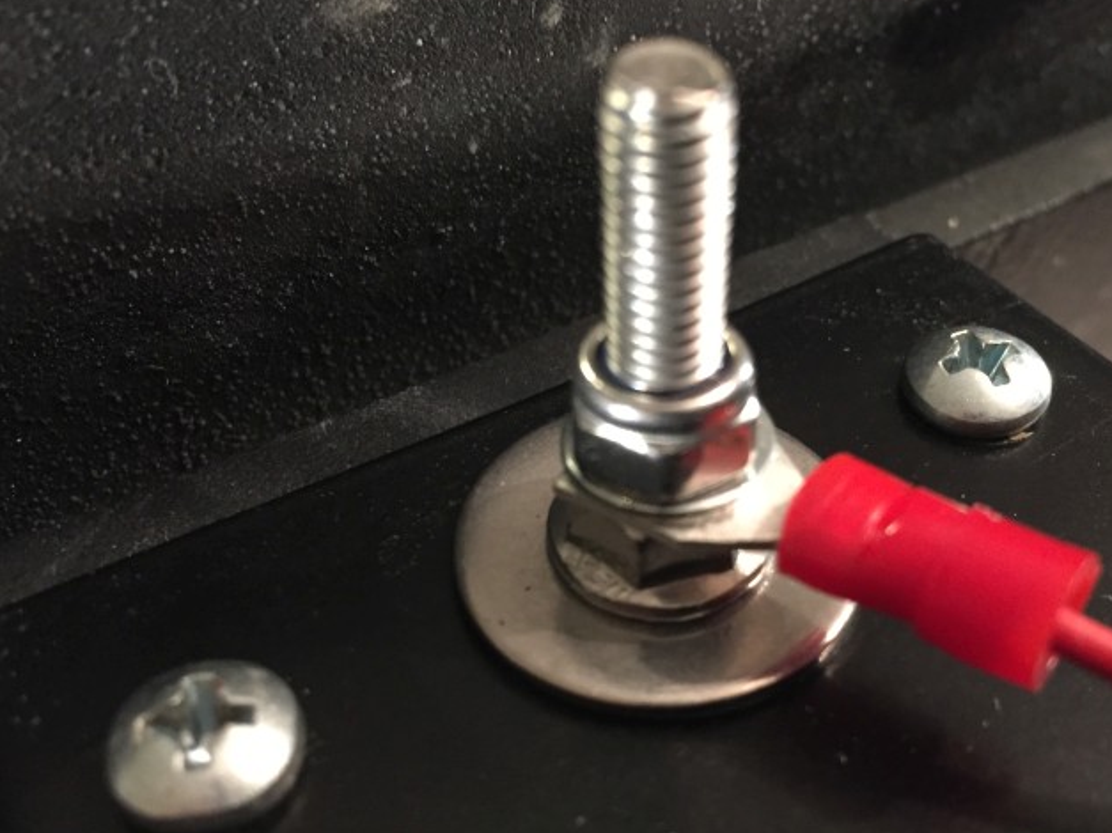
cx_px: 677
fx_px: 1188
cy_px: 491
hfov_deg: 49.8
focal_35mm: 37
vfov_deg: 38.5
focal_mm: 4.15
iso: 320
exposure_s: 1/17
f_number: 2.2
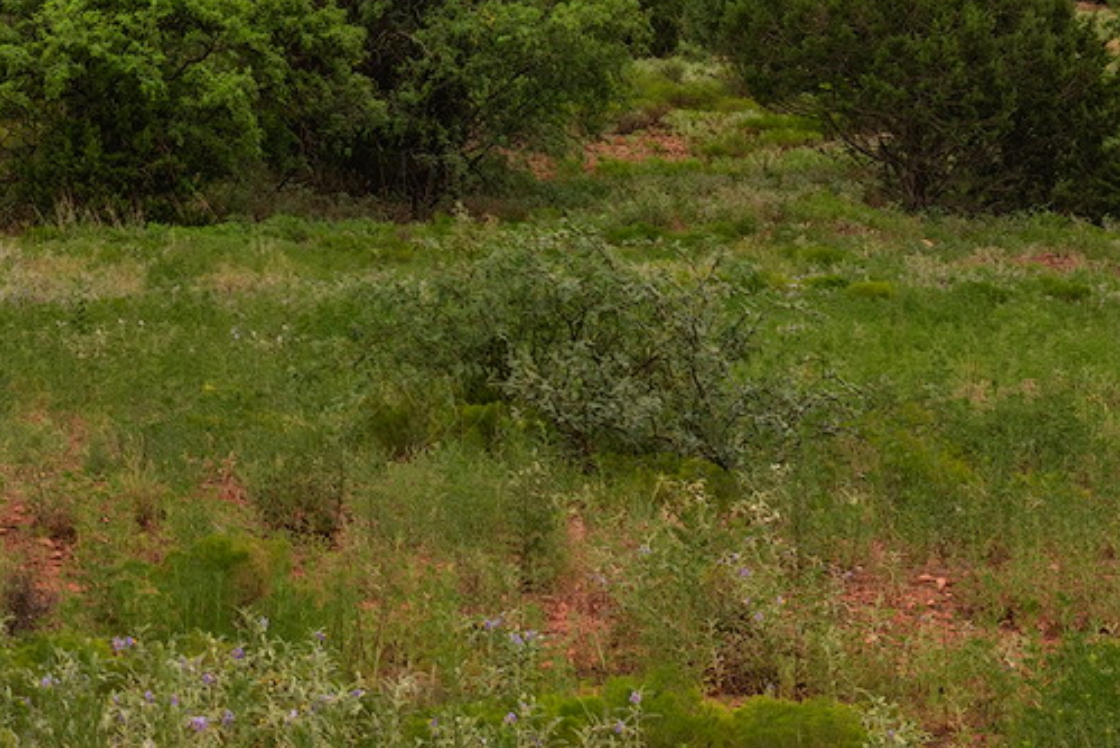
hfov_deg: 9.0
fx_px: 6942
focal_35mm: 223
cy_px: -391
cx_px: -535
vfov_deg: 6.1
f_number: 11
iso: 100
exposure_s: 1/50
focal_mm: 62
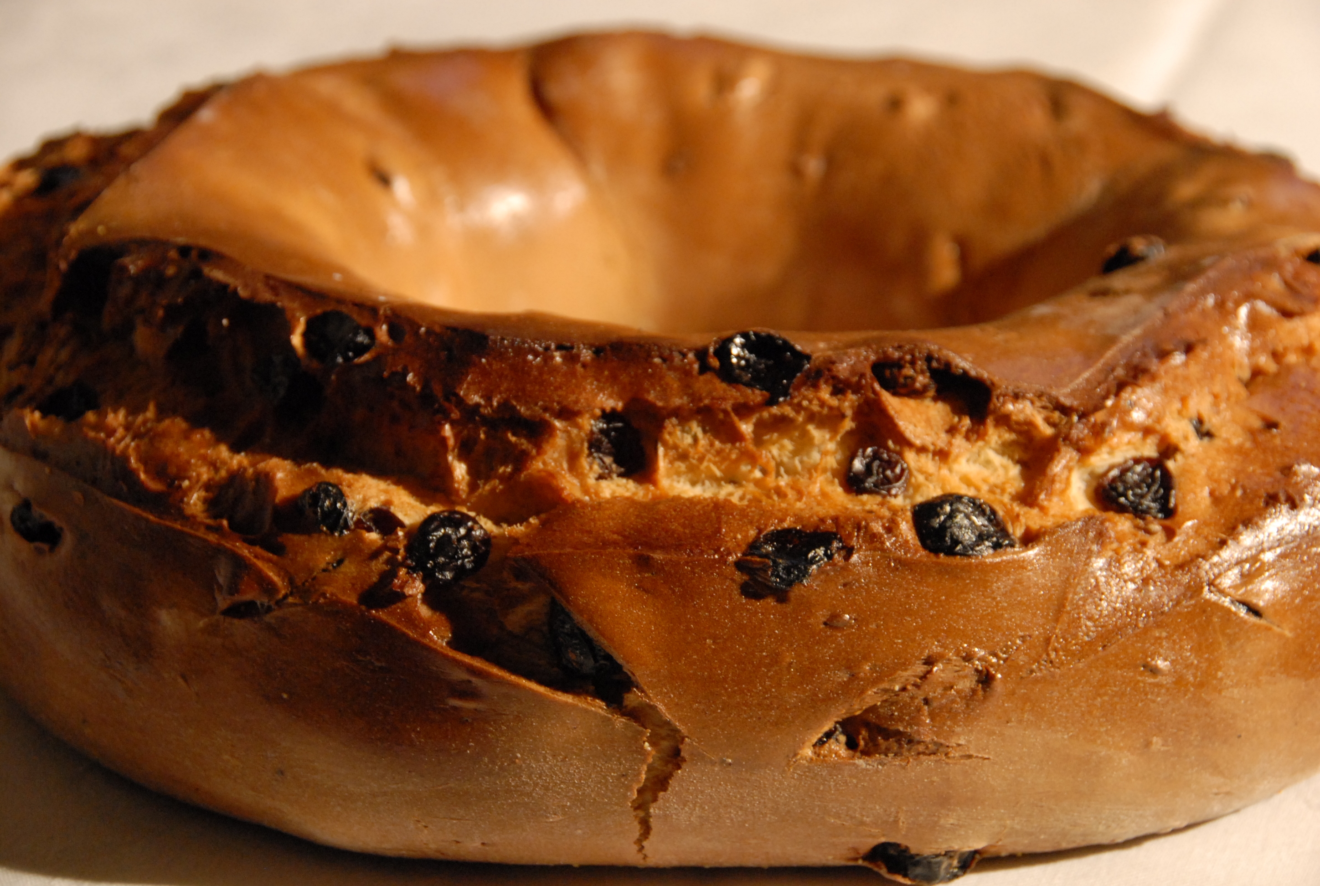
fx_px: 4519
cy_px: 443
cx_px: 660
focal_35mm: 123
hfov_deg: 16.6
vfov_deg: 11.2
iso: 1250
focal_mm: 82
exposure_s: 1/200
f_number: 7.1
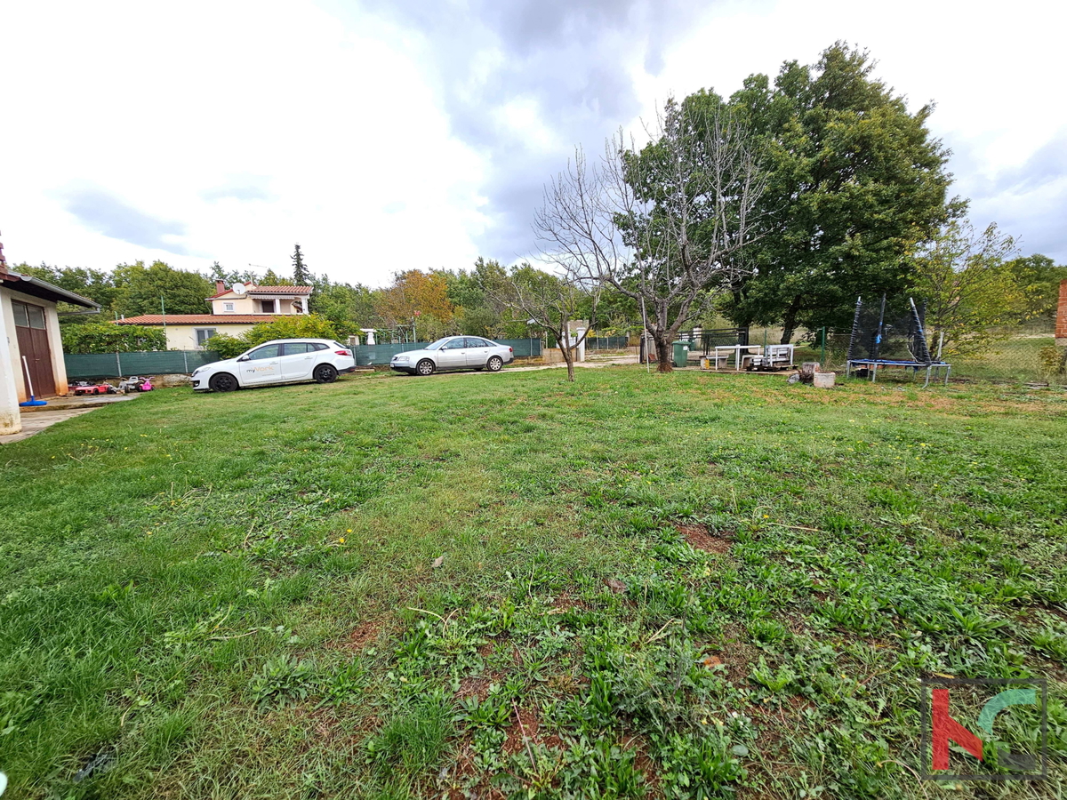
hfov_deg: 106.2
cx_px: 534
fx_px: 401
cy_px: 400
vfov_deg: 89.9
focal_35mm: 13
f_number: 2.2
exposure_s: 1/312
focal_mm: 2.2
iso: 50
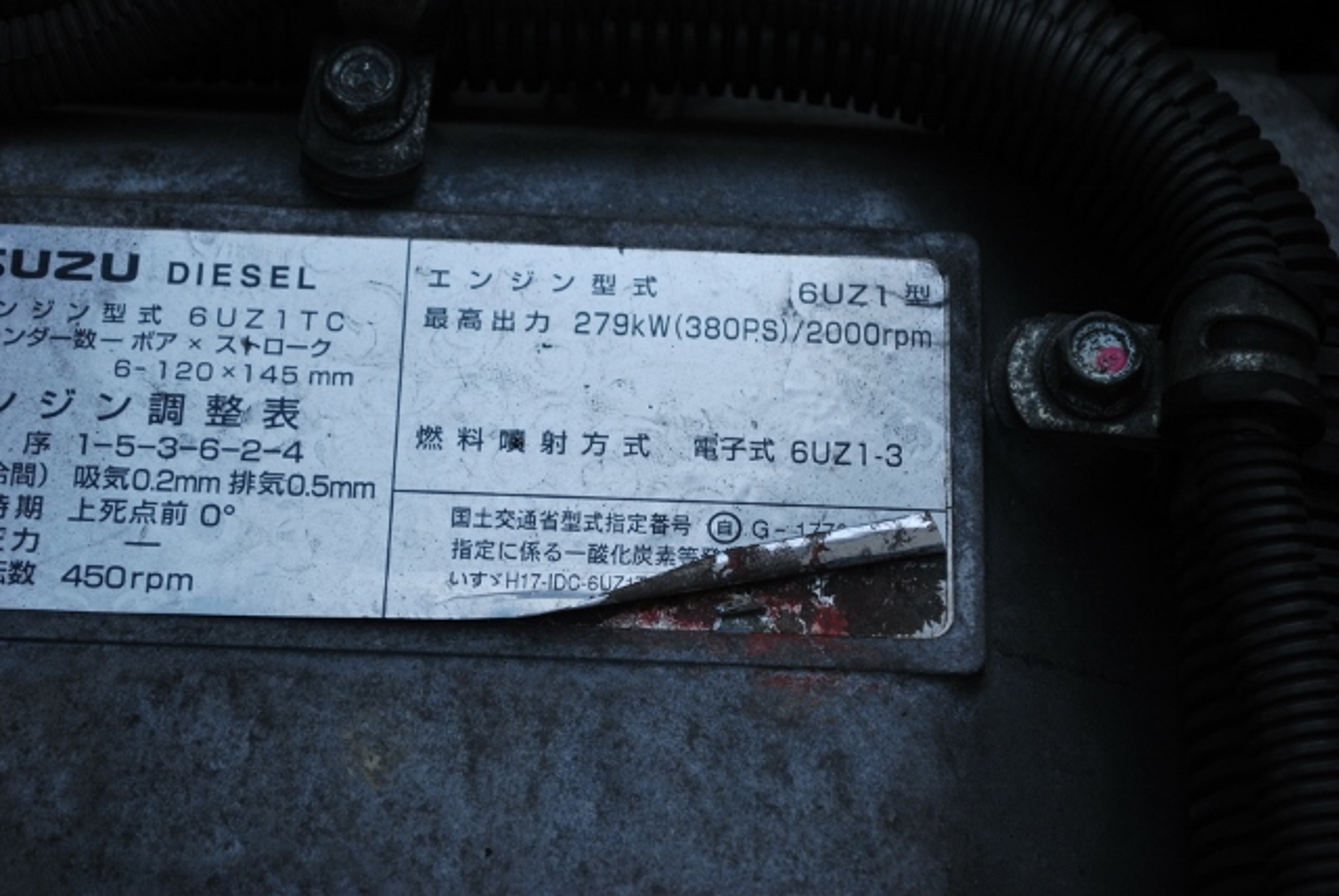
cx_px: 670
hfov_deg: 24.6
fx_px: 3071
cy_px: 448
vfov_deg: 16.6
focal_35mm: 82
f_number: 5.6
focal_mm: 55
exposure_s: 1/320
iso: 200
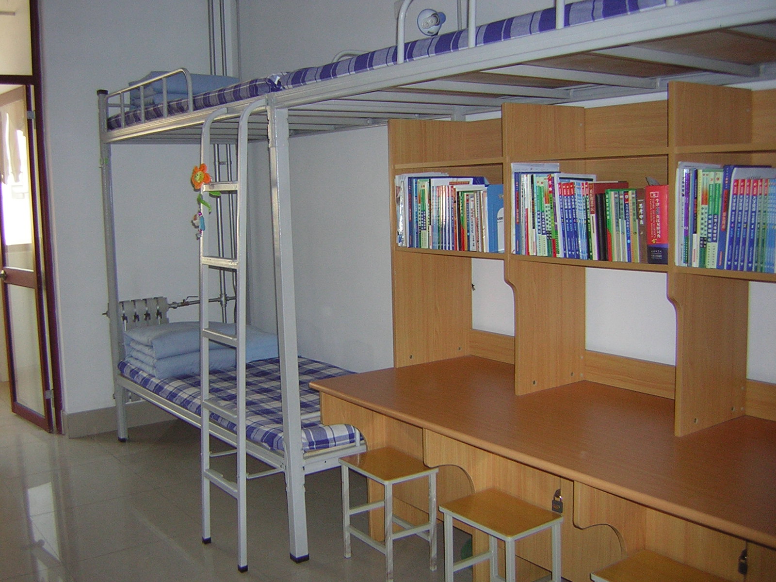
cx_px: 388
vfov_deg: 39.7
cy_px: 291
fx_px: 807
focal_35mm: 36
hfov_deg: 51.4
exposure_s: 1/60.1
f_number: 2.6
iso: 85
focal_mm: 4.7
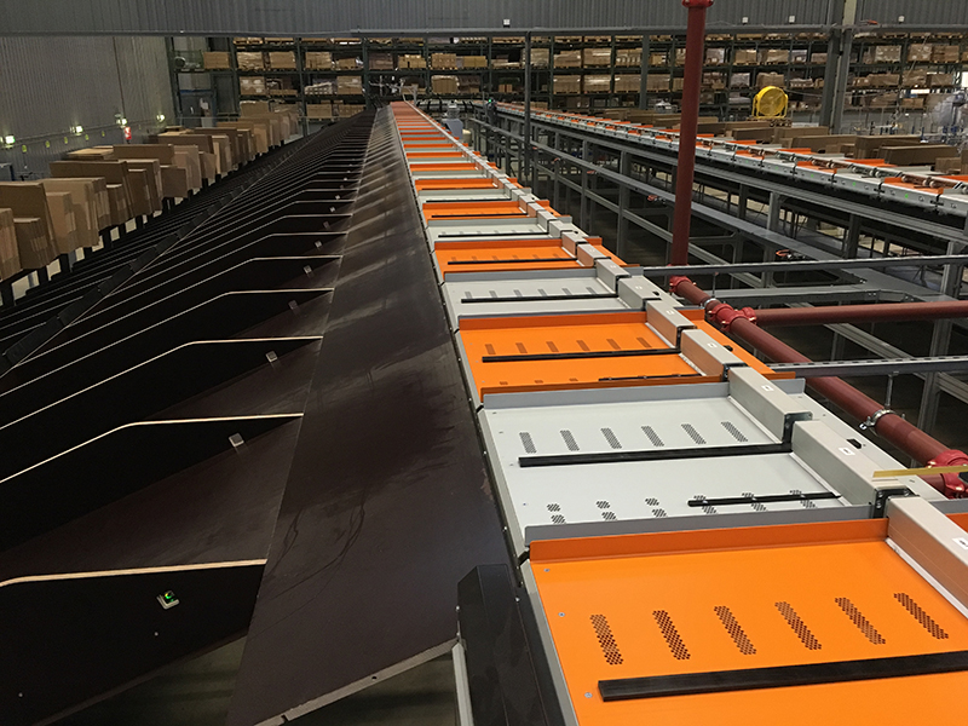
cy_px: 363
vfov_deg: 48.2
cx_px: 484
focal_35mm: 29
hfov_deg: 61.7
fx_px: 811
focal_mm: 4.15
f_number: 2.2
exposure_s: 1/33
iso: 250
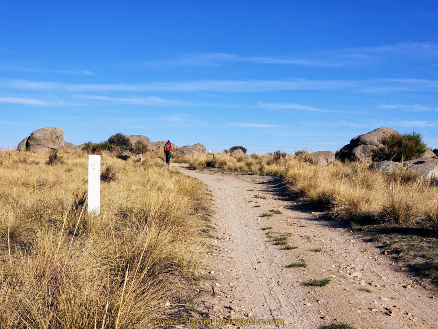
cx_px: 219
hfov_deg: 36.8
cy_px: 164
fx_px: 658
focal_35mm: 52
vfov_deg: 28.0
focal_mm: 6
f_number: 2.4
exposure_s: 1/1160
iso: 25
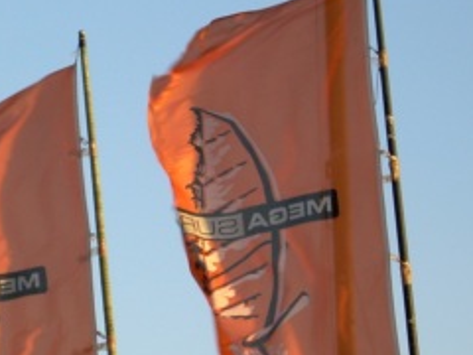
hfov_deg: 8.6
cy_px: 161
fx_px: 3129
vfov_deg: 6.5
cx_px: 77
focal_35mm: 229
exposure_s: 1/149
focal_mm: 18.9
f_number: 4.9
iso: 50
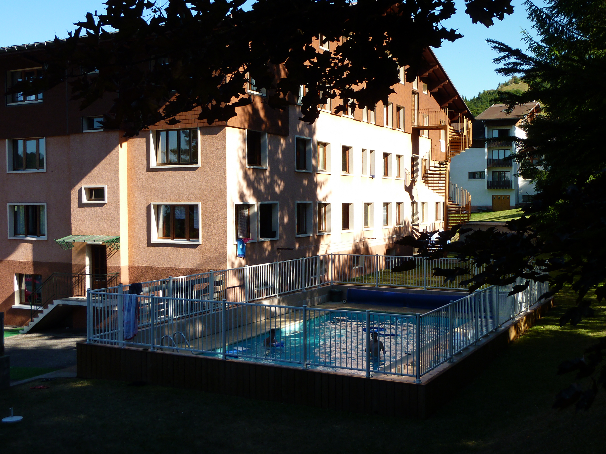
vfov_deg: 36.0
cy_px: 227
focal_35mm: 40
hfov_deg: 46.8
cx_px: 303
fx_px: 700
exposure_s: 1/320
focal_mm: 6.5
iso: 80
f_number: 4
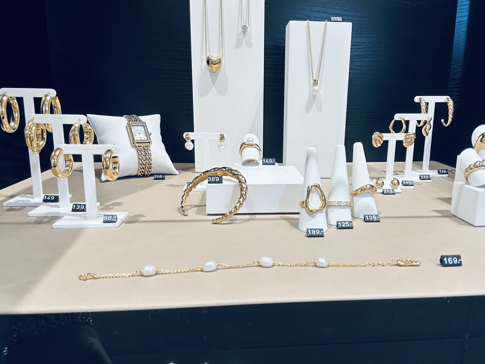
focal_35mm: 27
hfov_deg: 64.9
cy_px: 181
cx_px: 281
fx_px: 378
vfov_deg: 51.4
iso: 40
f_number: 1.9
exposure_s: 1/100
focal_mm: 2.69
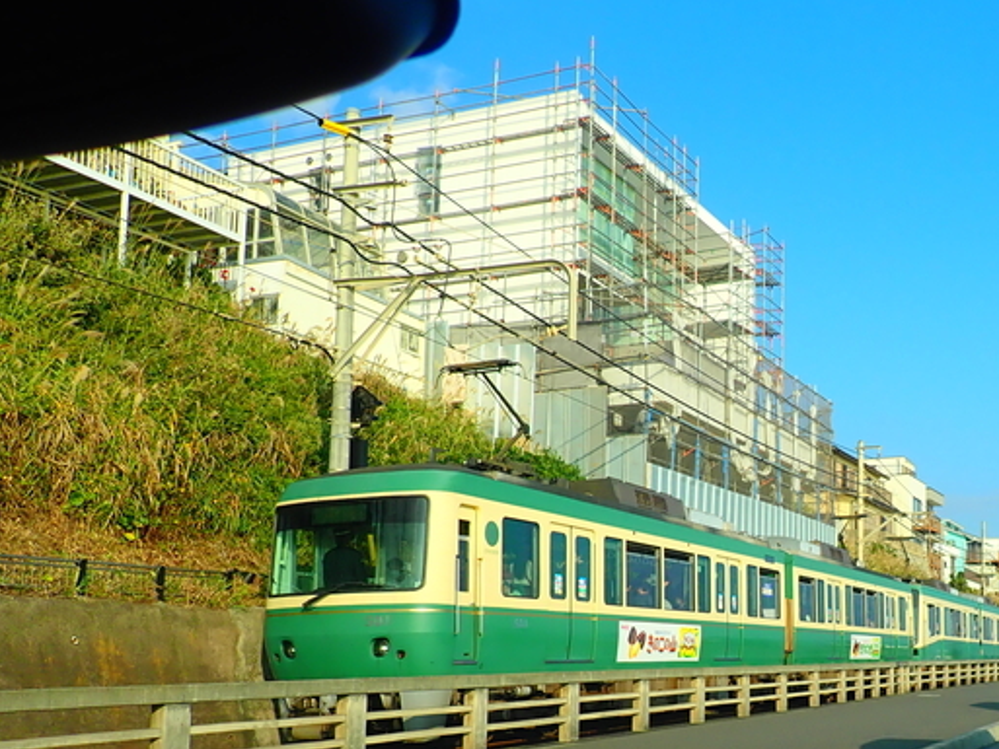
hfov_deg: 46.0
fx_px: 1126
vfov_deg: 36.2
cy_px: 535
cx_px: 761
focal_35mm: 39
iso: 100
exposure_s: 1/1000
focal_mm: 4.5
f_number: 2.8
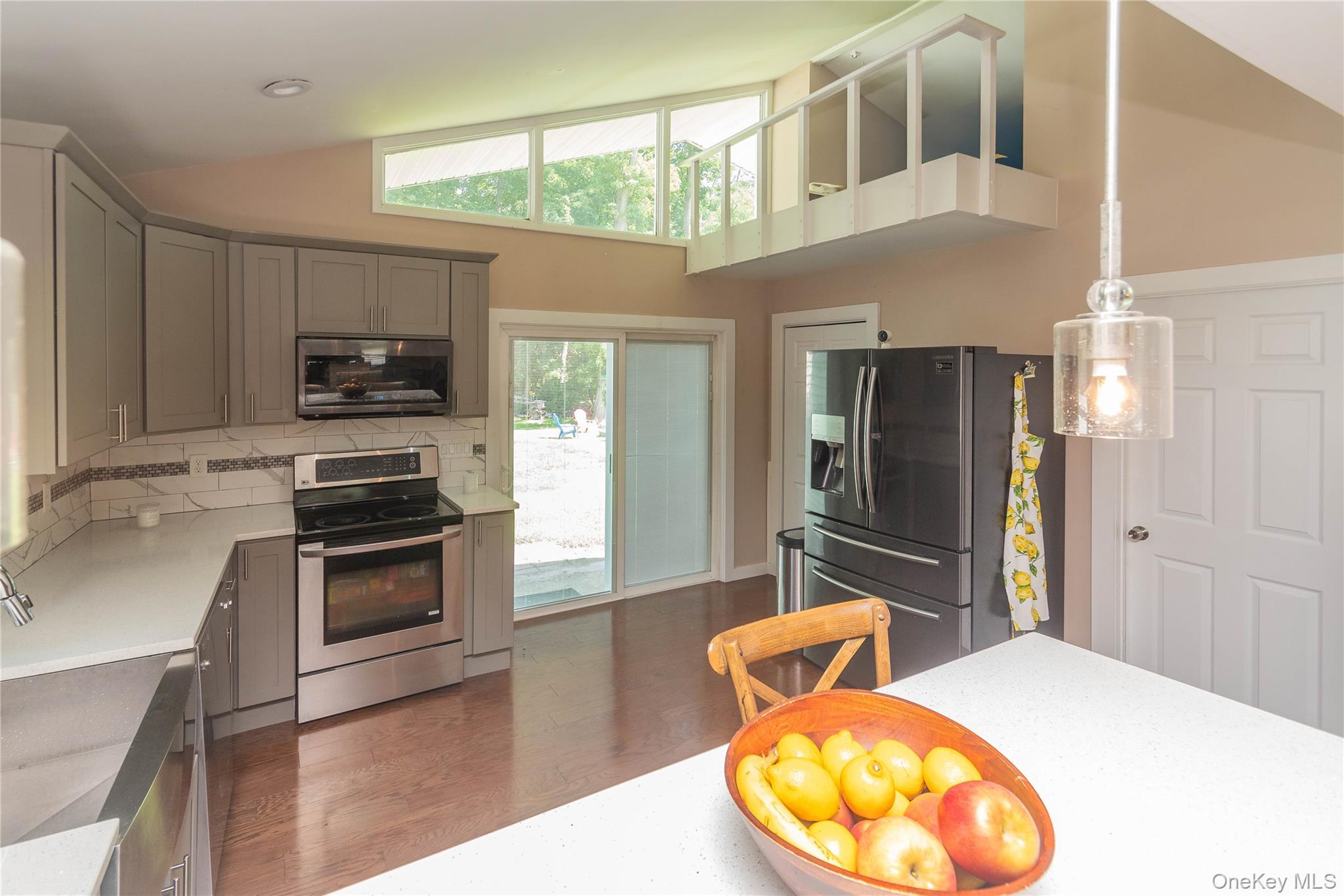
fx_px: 560
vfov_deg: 77.3
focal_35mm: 15
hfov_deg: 100.4
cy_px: 448
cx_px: 672
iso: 400
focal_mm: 10
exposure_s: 1/60
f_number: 5
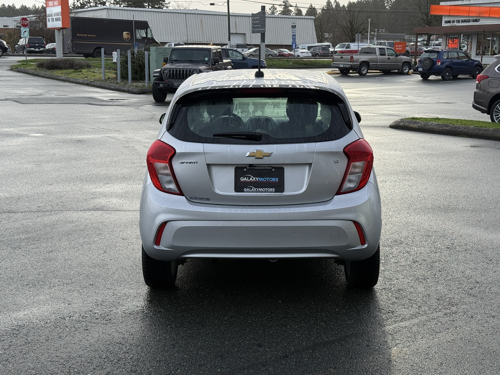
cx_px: 250
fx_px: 693
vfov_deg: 30.3
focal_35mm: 48
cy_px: 188
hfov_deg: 39.7
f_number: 1.78
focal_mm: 6.76
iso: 64
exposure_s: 1/1070
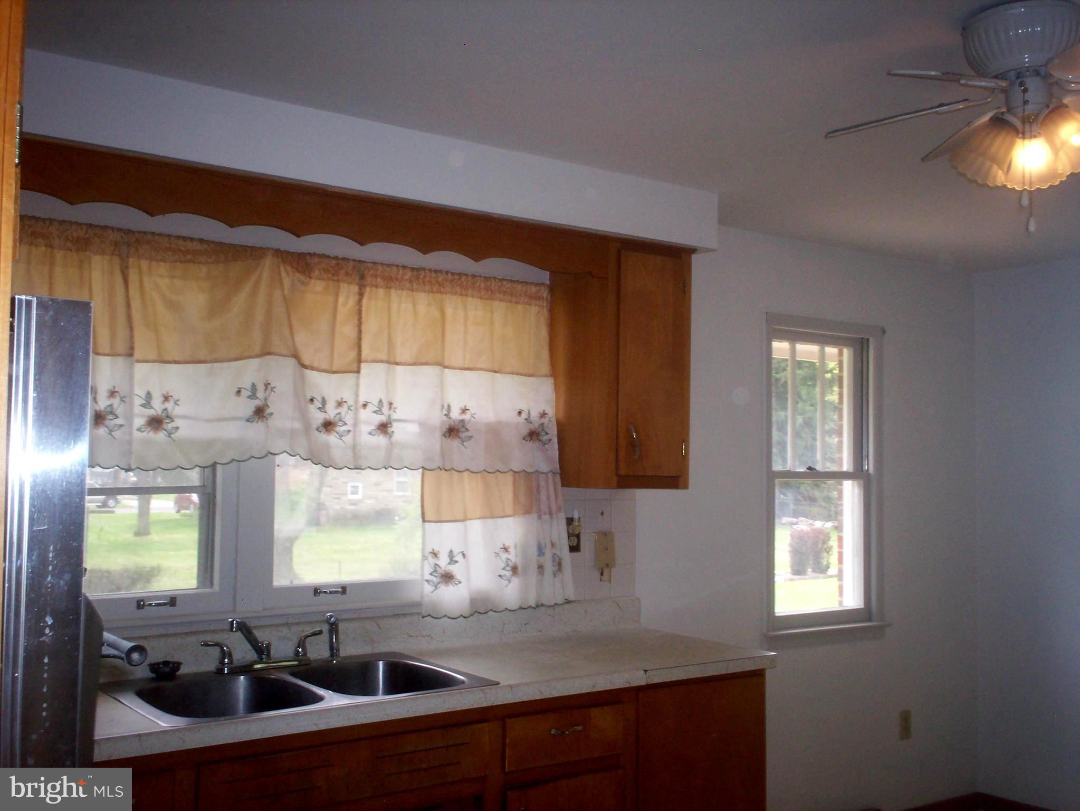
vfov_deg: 39.7
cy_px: 406
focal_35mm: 36
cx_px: 540
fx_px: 1123
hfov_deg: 51.3
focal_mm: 6
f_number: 4.5
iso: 140
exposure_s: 1/60
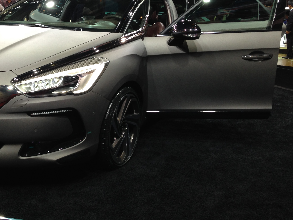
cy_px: 72
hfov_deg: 39.0
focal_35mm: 48
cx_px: 90
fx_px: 406
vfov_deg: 30.0
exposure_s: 1/60
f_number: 2.4
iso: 64
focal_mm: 4.12
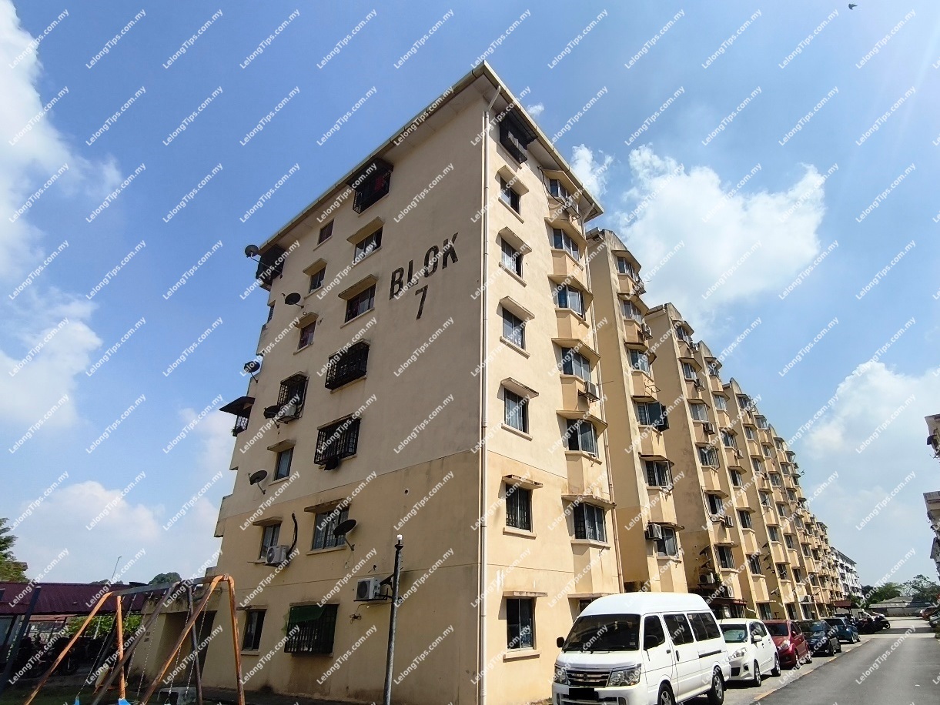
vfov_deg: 81.8
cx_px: 470
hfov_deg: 98.2
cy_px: 352
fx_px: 407
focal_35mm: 15
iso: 50
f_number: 2.2
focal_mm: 1.65
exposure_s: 1/3268
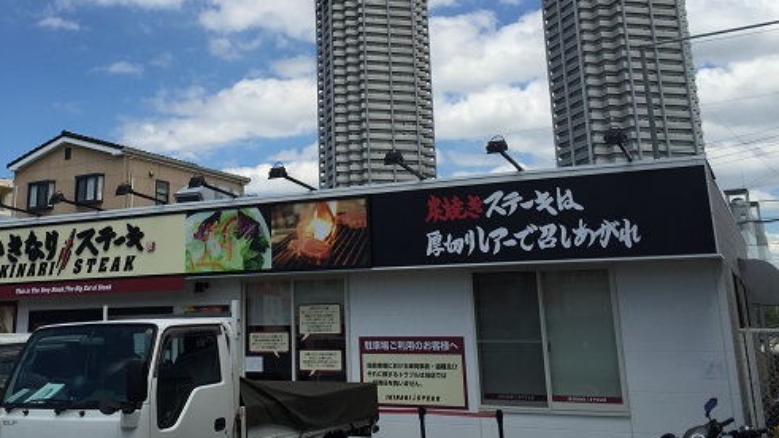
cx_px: 269
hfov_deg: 47.7
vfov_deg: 27.9
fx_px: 867
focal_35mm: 42
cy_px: 108
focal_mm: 4.15
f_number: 2.2
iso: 32
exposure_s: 1/3049
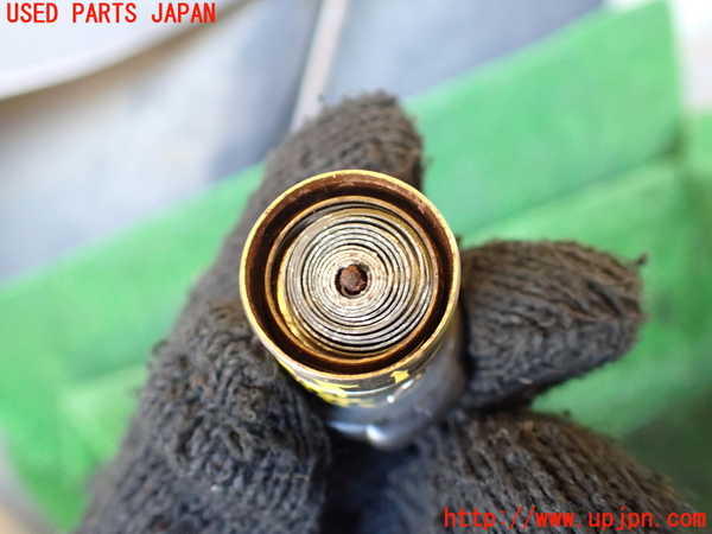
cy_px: 267
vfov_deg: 46.8
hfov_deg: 60.0
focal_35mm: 30
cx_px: 356
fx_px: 617
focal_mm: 5.4
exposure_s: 1/80
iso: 800
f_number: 2.3
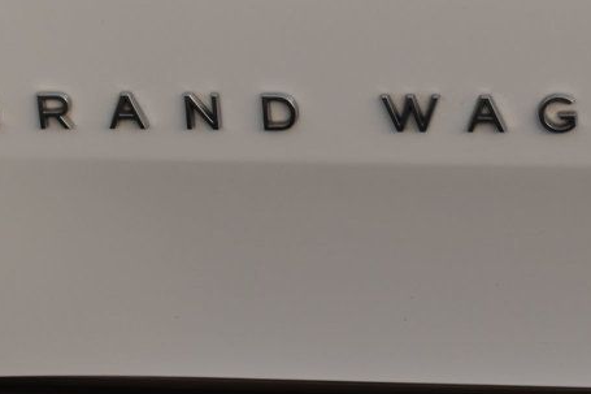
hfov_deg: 15.0
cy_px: 120
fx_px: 2215
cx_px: 556
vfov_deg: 10.1
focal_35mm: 135
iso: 400
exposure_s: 1/80
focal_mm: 40
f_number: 8
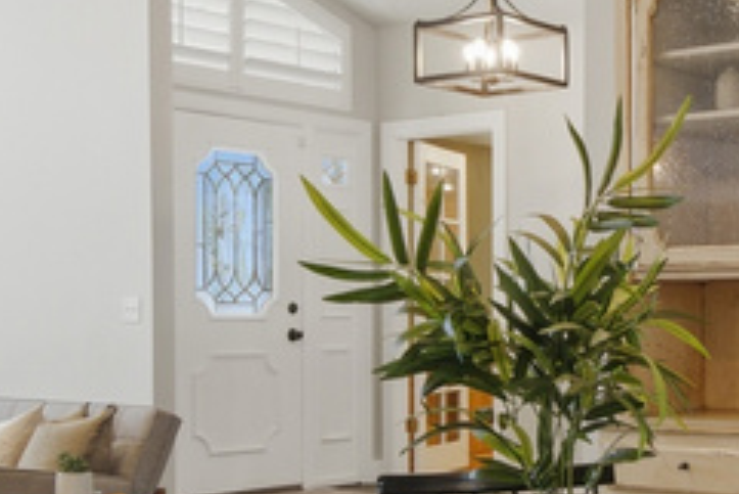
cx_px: 641
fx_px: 1397
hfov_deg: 28.7
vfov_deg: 20.0
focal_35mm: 68
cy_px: 330
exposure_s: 1/60
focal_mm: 16
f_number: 9
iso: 250
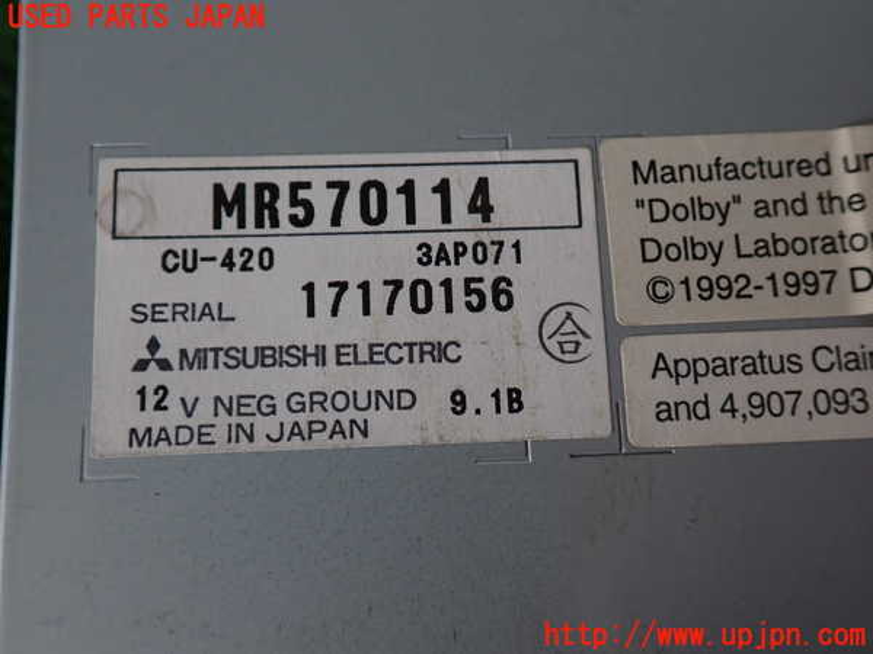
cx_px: 436
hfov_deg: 56.8
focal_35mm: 32
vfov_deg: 44.2
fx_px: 807
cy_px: 327
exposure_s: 1/60
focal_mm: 5.79
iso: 160
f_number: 2.4
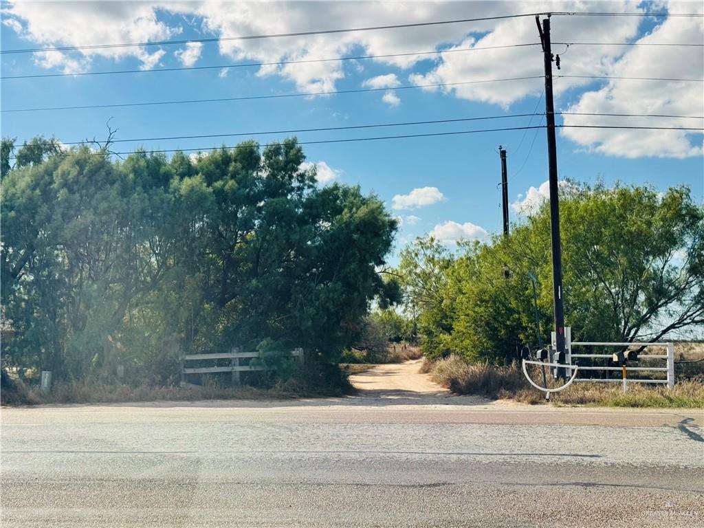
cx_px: 352
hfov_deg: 39.7
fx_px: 976
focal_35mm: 48
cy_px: 264
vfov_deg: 30.3
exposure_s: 1/4049
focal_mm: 6.76
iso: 64
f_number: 1.78
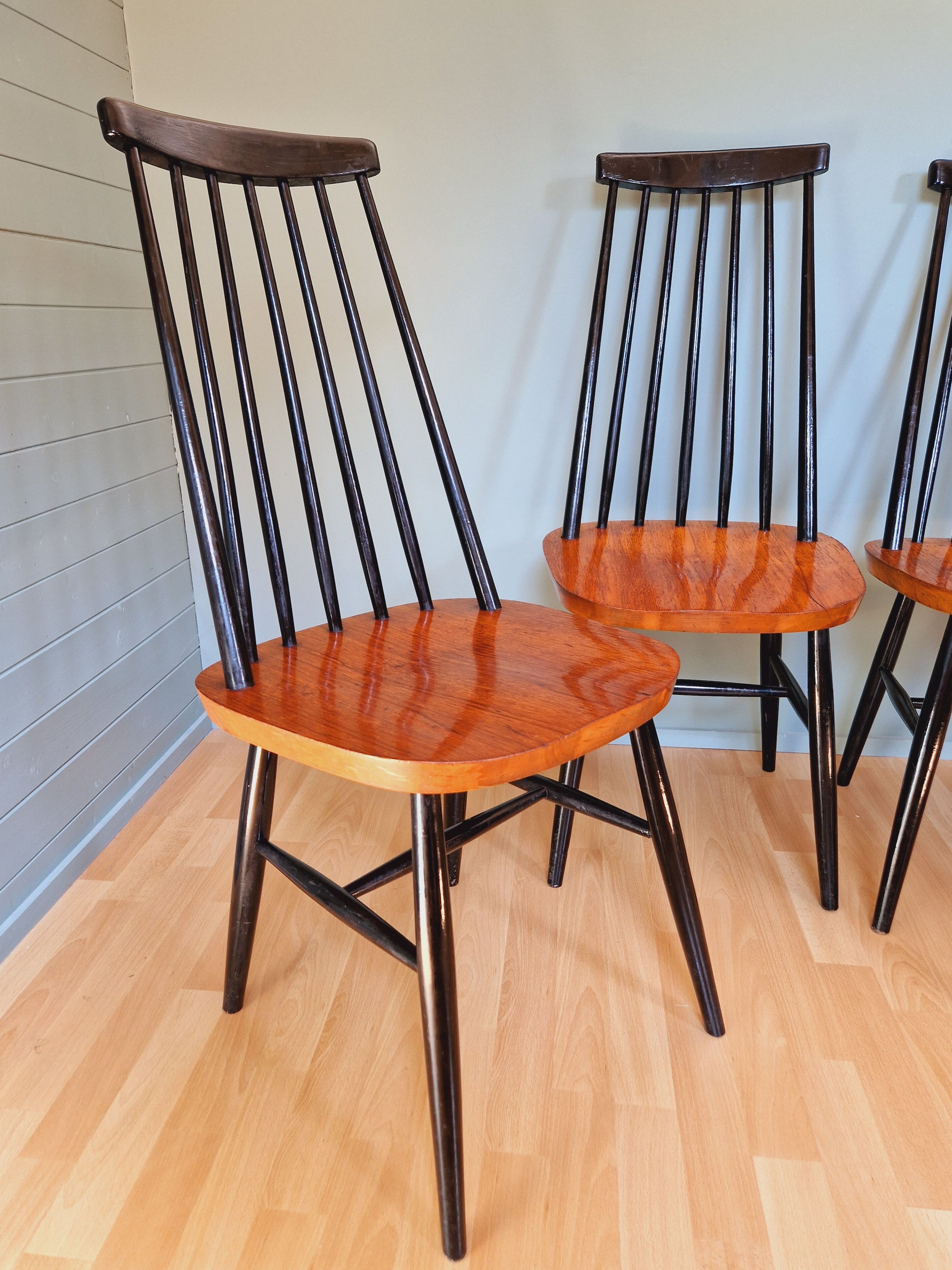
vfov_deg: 71.6
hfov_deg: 56.8
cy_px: 638
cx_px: 461
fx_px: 880
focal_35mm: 24
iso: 200
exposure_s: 1/100
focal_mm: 5.4
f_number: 1.8
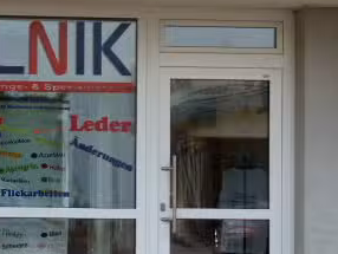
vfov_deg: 9.2
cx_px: -30
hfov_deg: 12.1
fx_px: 1573
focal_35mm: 161
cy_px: 115
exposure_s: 1/400
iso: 100
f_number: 4
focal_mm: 12.9
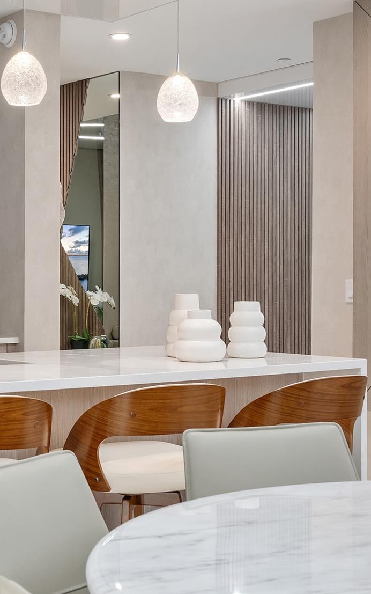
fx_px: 1068
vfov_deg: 31.1
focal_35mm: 66
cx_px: 51
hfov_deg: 19.4
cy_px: 270
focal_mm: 35
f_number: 8
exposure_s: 1/15
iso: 640
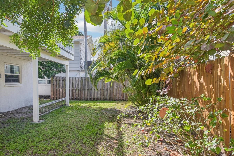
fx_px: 162
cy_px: 78
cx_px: 103
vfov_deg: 51.3
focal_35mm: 25
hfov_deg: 71.3
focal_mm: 21
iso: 400
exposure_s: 1/500
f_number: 8
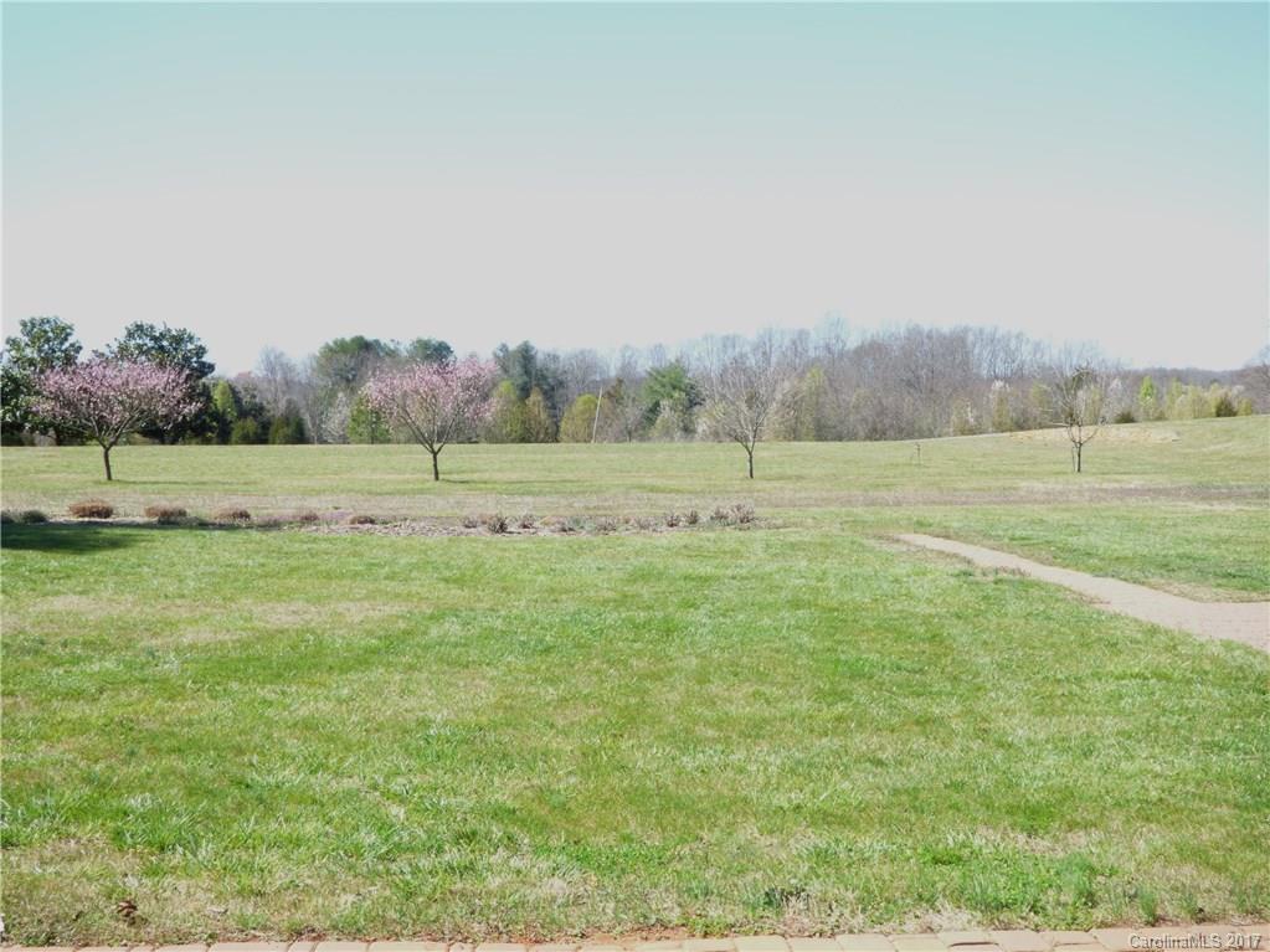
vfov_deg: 31.5
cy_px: 476
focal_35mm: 46
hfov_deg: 41.2
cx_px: 635
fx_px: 1687
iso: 100
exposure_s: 1/60
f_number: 8
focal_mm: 8.24
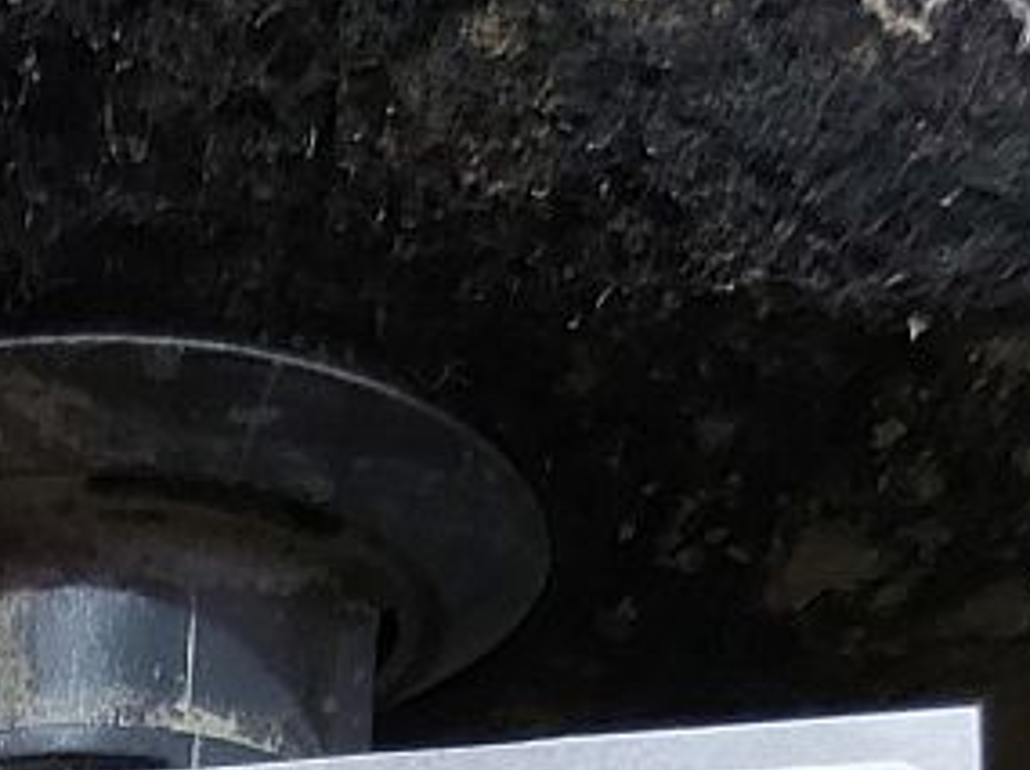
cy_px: 1695
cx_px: -114
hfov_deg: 16.3
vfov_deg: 11.1
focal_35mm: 117
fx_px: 3477
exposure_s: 1/25
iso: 250
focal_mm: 5.23
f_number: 1.8
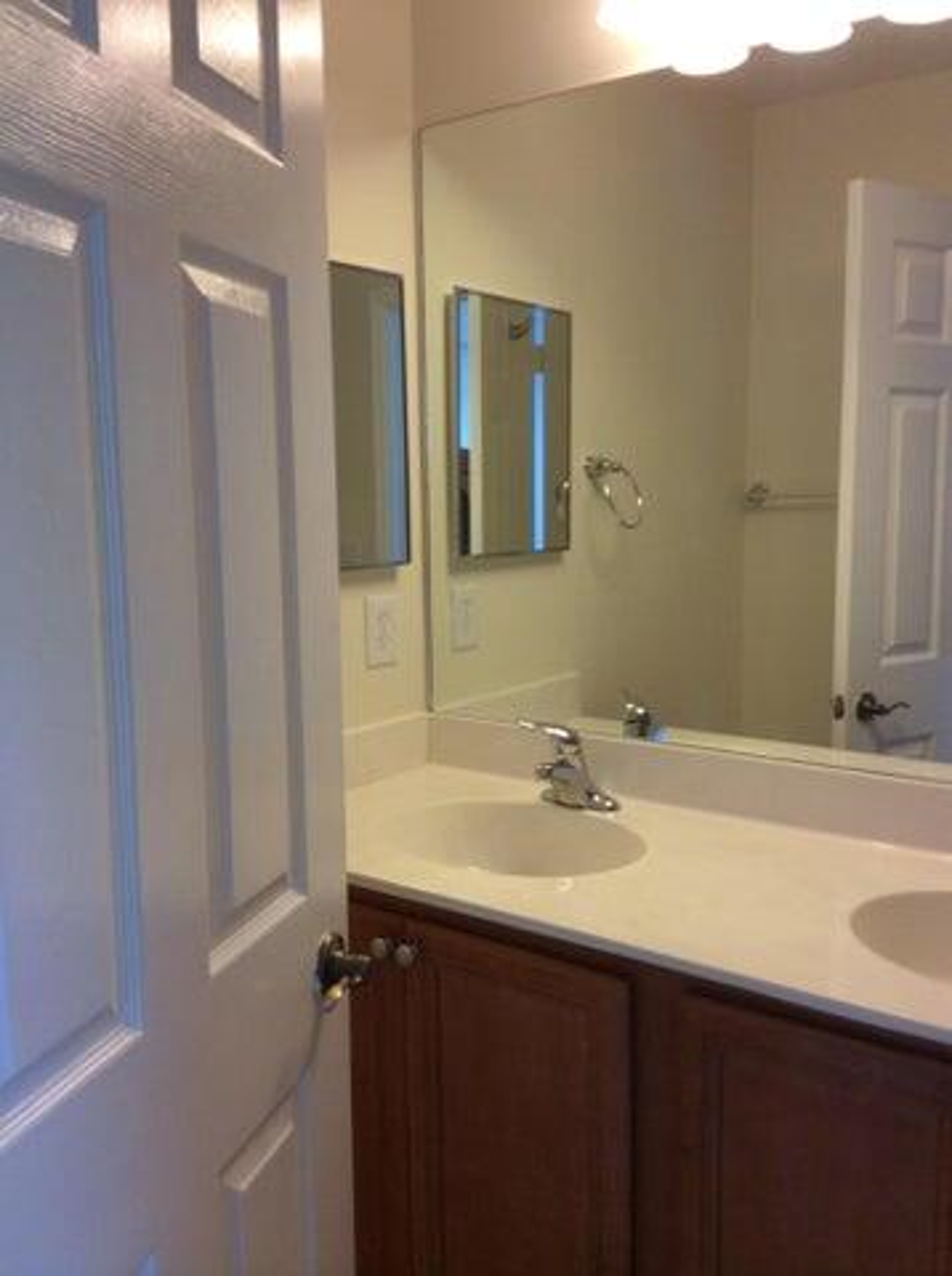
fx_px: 1214
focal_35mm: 33
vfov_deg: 55.4
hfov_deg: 42.8
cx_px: 476
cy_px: 638
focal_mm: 3.3
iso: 50
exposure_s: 1/24
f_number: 2.4
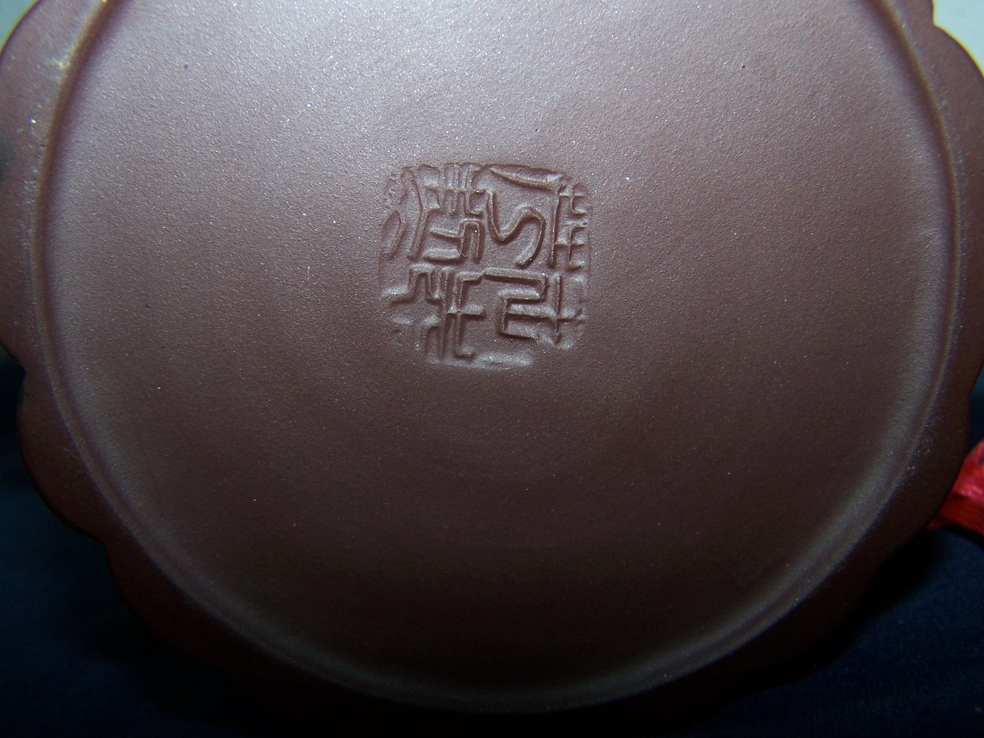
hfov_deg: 49.0
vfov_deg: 37.7
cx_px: 492
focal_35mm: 38
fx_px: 1080
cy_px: 369
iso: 80
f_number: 2.8
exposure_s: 1/60
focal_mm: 6.3
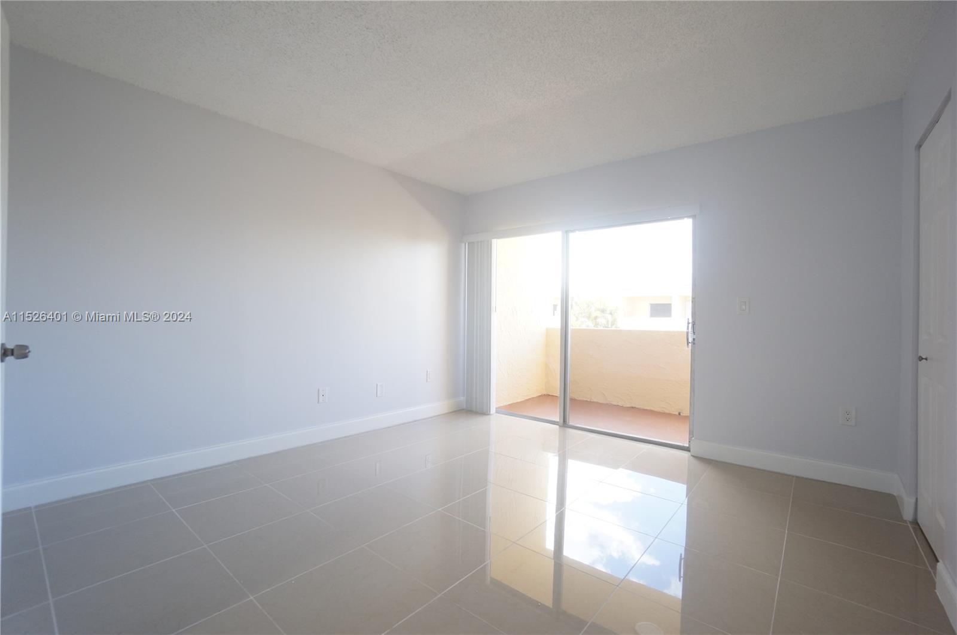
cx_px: 478
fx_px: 398
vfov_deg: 77.2
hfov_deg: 100.5
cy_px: 318
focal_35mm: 15
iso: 500
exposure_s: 1/160
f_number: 4
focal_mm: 10
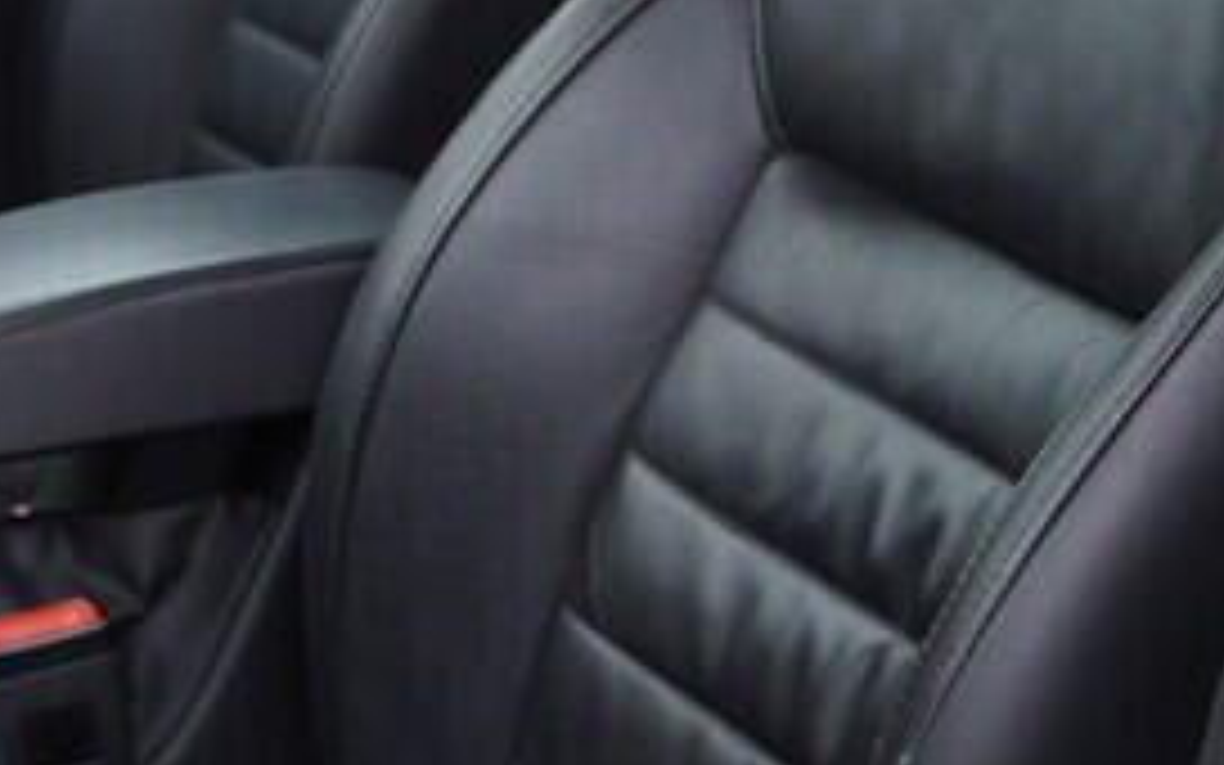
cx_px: -324
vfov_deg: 9.3
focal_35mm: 138
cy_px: -209
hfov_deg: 14.6
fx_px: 4603
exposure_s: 1/60
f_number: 3.5
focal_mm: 24
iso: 125
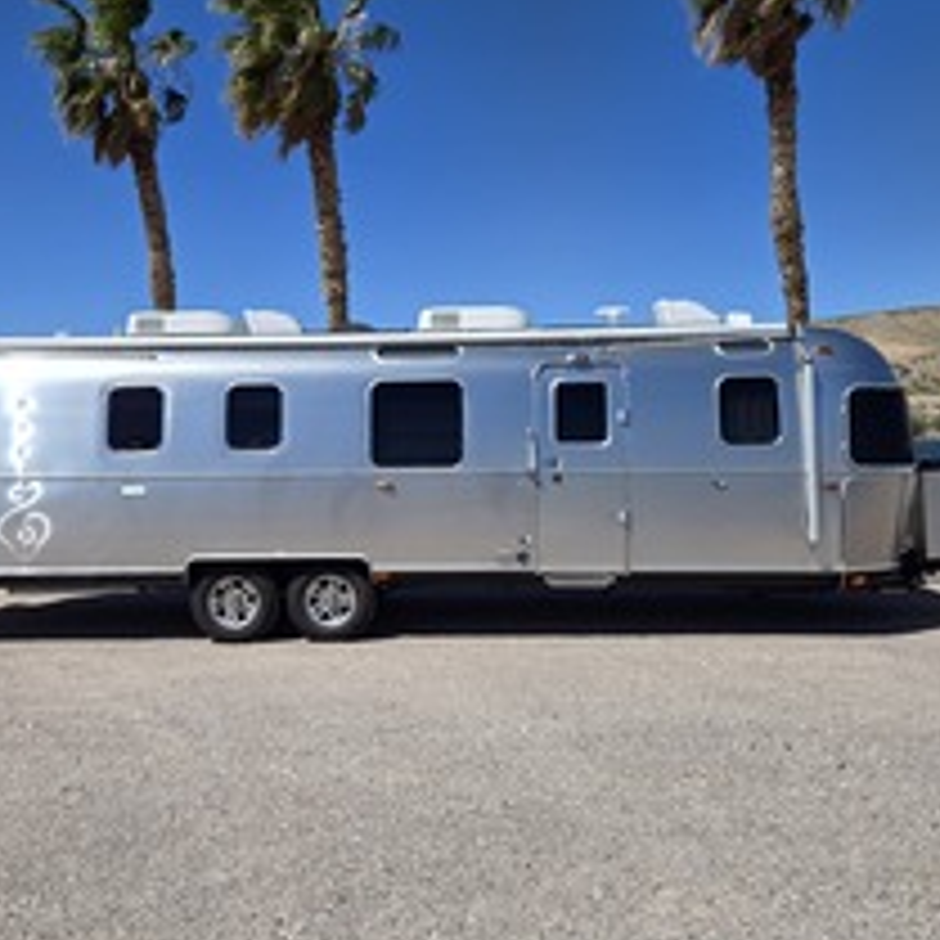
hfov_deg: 48.4
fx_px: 1045
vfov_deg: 48.4
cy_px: 443
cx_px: 441
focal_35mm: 34
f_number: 1.8
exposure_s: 1/3336
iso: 25
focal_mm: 5.4
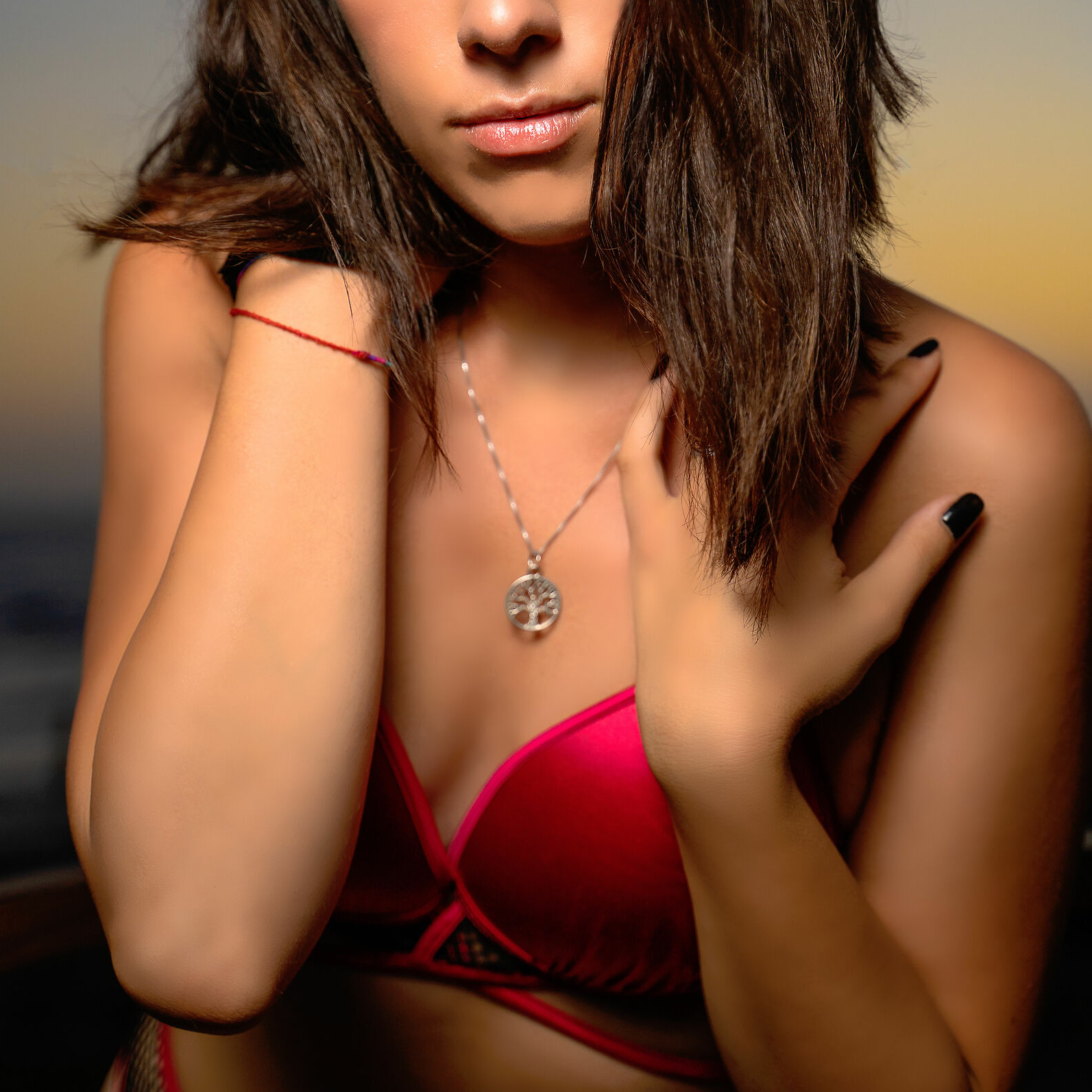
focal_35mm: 73
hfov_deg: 23.7
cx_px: 544
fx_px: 2605
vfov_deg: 23.5
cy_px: 332
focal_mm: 57
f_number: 2.8
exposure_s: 1/800
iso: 160
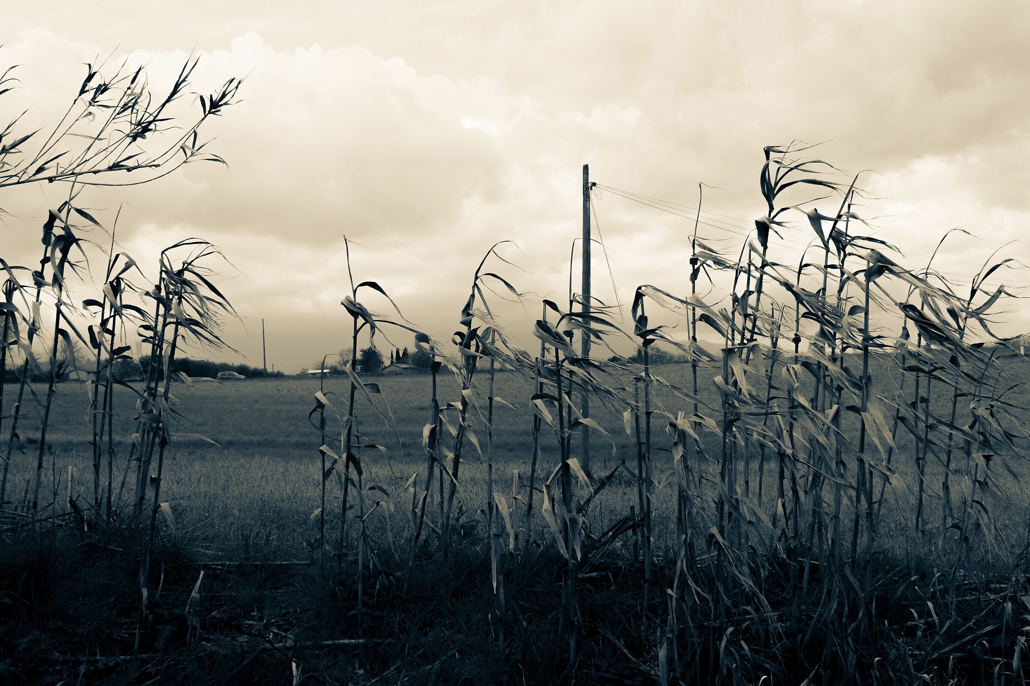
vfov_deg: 25.8
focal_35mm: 52
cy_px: 343
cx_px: 515
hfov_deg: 37.9
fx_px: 1502
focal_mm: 35
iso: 200
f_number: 8
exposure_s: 1/250
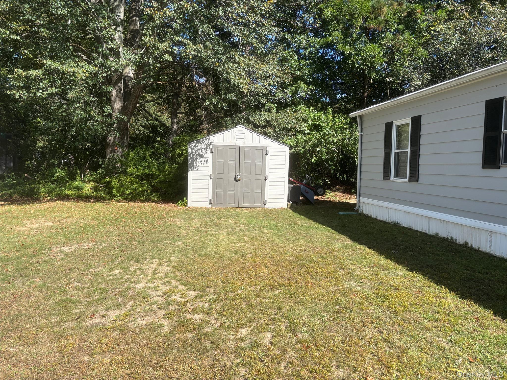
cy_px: 190
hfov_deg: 67.3
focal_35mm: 26
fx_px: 381
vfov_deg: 53.1
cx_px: 254
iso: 50
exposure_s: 1/1399
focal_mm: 5.96
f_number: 1.6
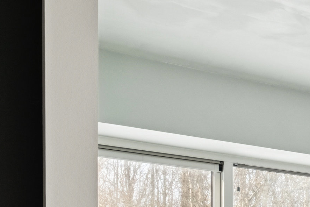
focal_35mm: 71
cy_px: 316
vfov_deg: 17.2
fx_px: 612
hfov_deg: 22.1
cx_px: 498
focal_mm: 13.8
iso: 500
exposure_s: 1/30
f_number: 8
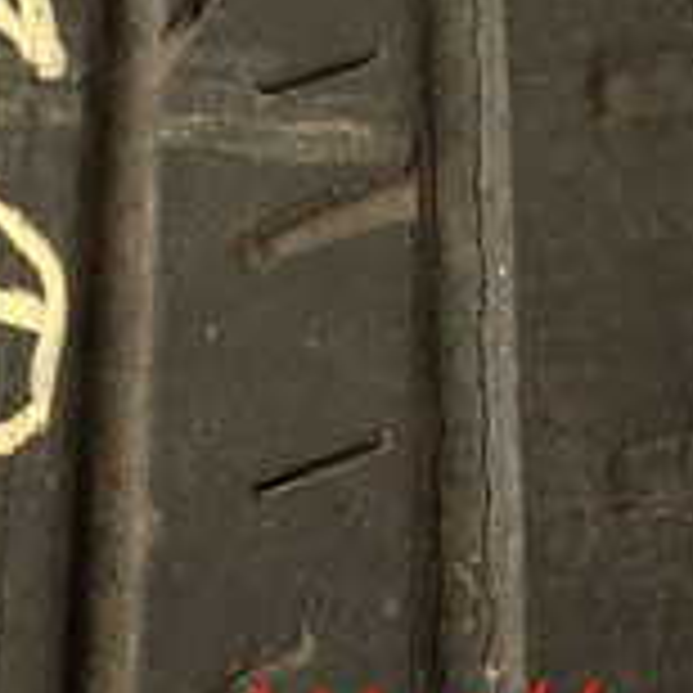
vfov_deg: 18.6
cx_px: -81
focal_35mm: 86
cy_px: -225
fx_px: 1948
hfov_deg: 19.3
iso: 100
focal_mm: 4.5
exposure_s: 1/80
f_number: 2.8
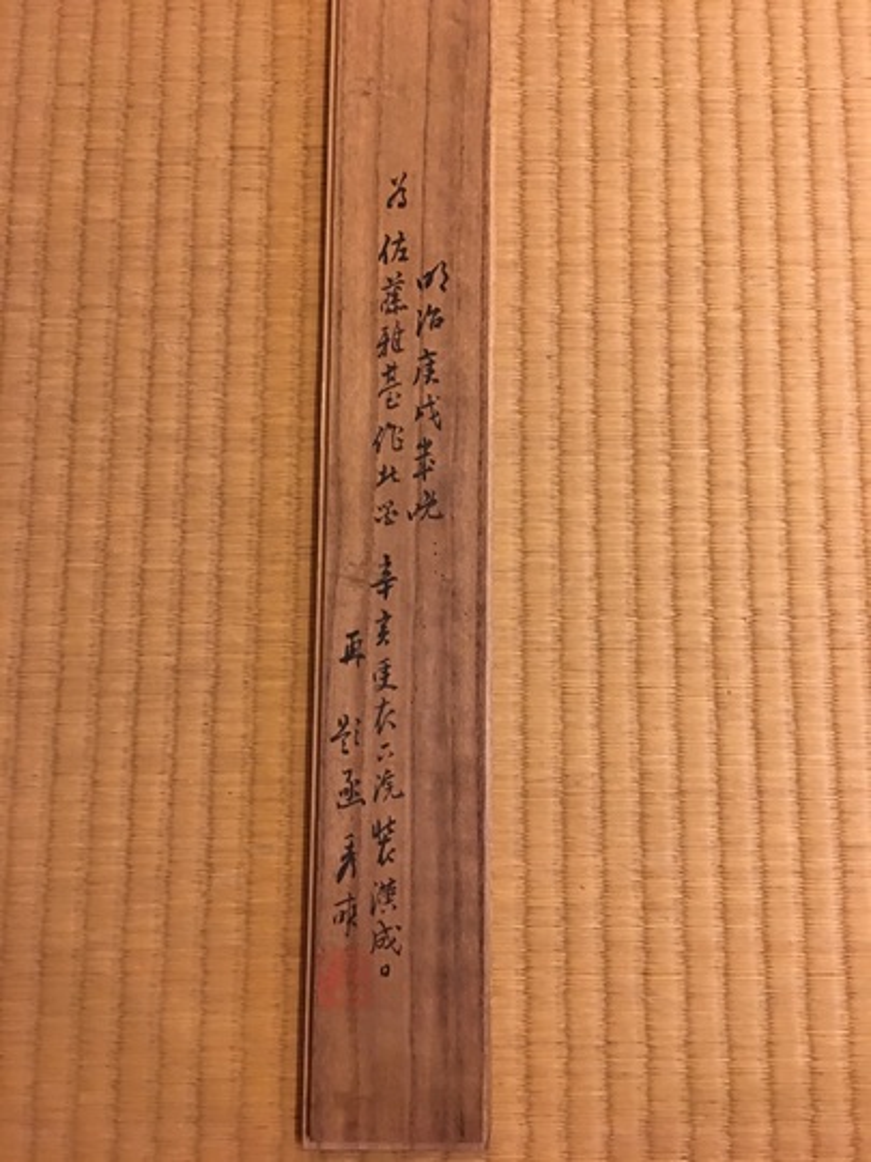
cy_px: 581
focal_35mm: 29
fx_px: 973
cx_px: 436
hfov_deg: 48.2
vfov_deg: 61.7
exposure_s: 1/4
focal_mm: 4.15
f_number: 2.2
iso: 80
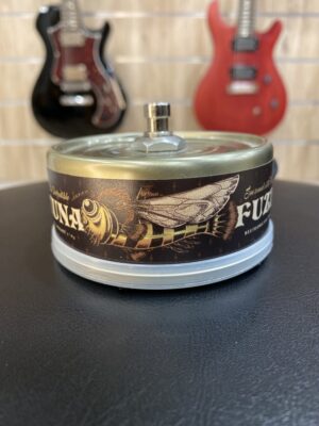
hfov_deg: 53.1
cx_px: 160
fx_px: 319
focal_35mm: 26
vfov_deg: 67.3
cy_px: 213
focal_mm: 4.25
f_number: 1.8
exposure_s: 1/50
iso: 200
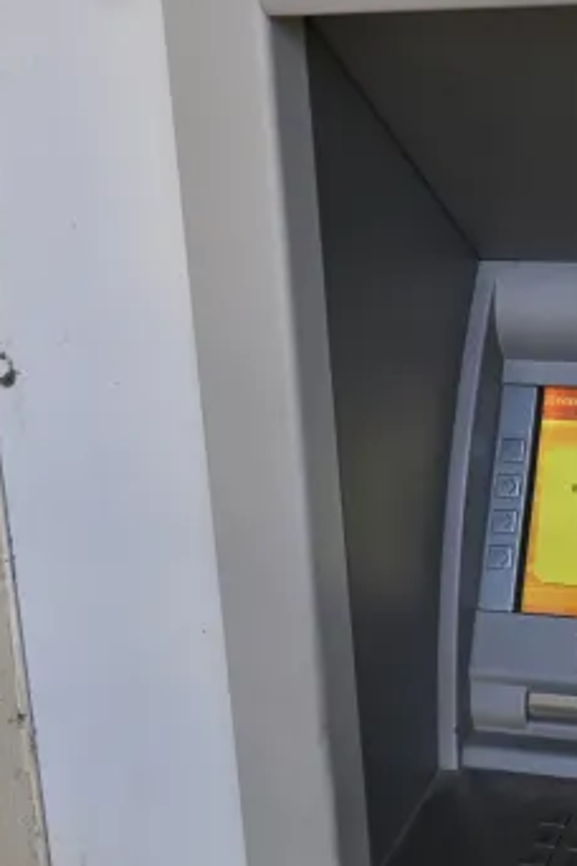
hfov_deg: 18.4
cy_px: 405
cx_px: 645
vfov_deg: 28.4
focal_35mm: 71
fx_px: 1707
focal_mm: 18
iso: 100
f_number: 5
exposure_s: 1/100
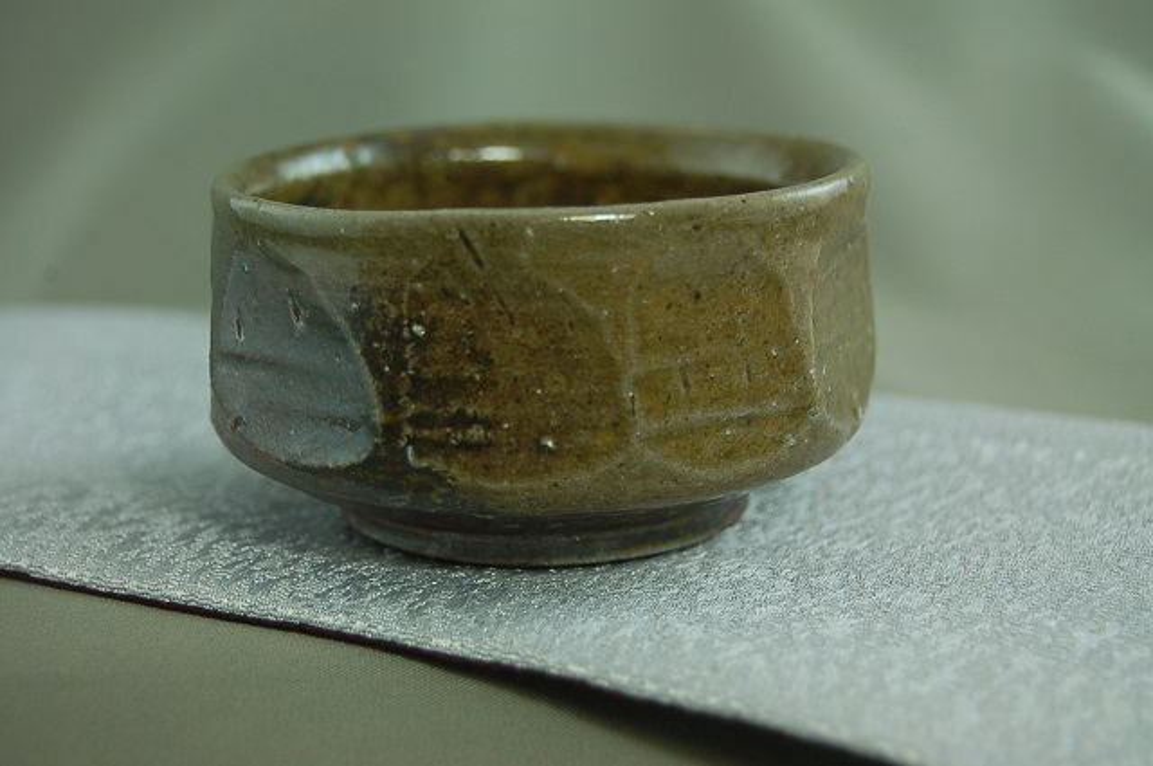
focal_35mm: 78
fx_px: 2495
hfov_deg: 26.0
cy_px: 383
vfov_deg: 17.4
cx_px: 576
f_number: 5.6
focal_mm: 52
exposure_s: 1/30
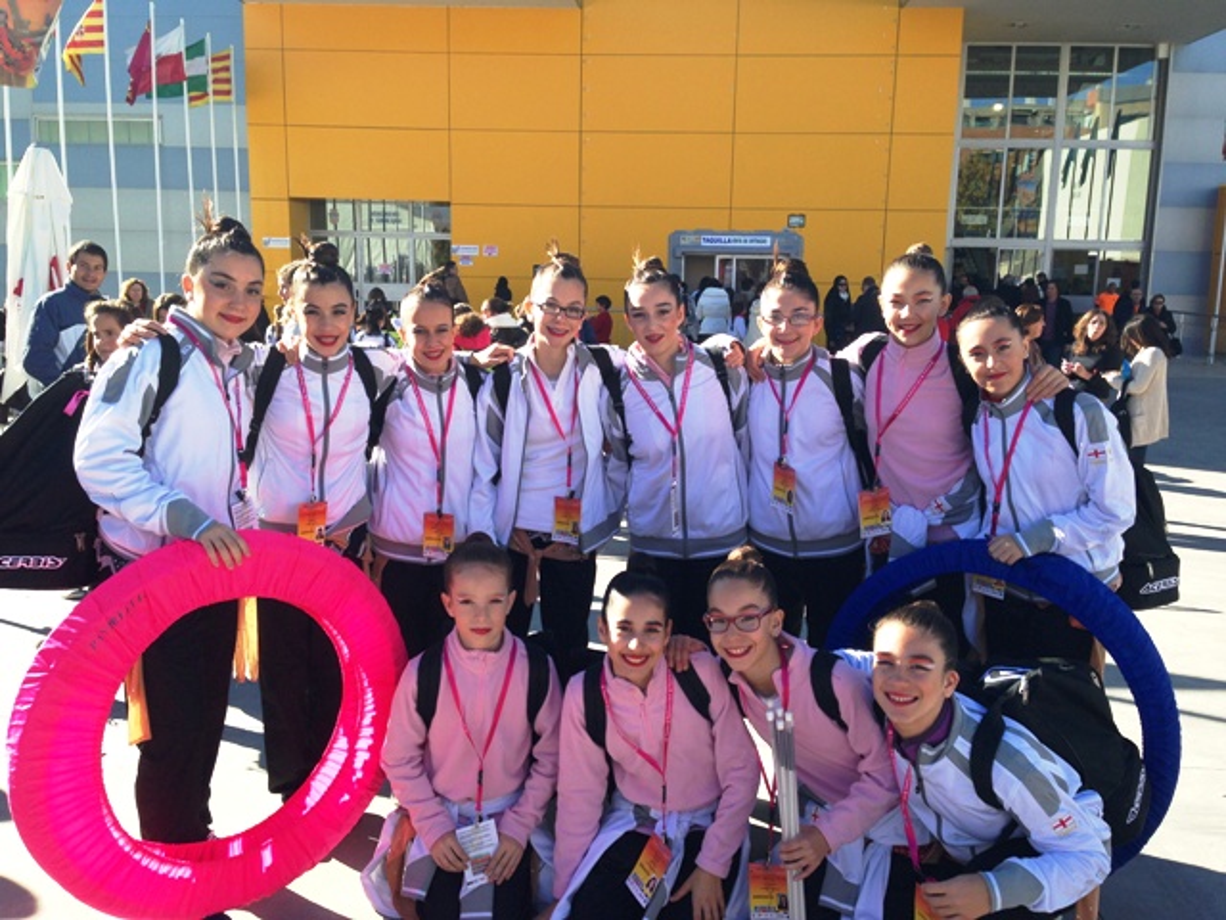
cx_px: 613
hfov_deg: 55.4
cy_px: 460
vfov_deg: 42.9
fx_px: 1169
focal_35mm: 33
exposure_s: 1/559
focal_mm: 4.12
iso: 50
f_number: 2.4
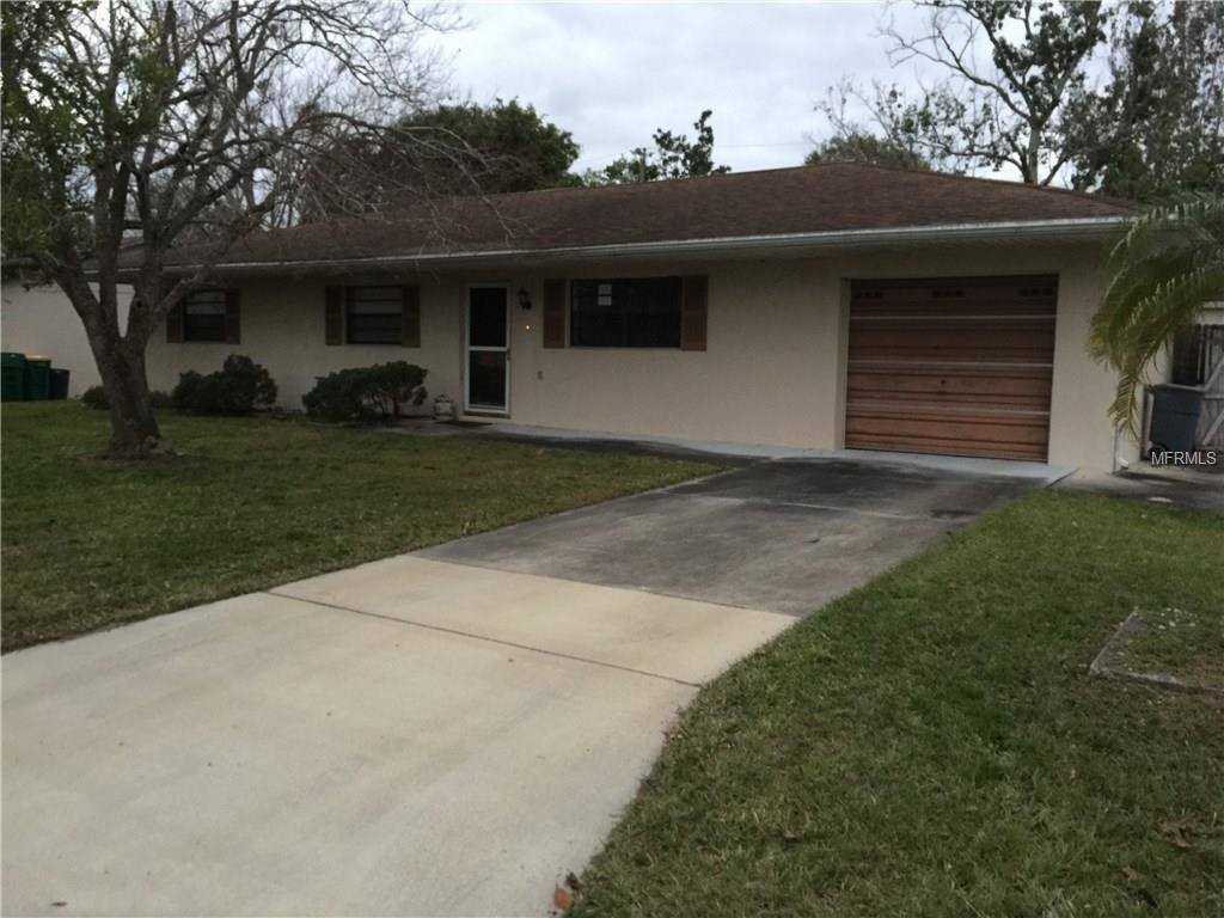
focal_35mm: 29
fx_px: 1025
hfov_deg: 61.7
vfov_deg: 48.2
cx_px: 612
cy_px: 459
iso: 100
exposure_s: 1/4
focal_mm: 4.15
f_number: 2.2
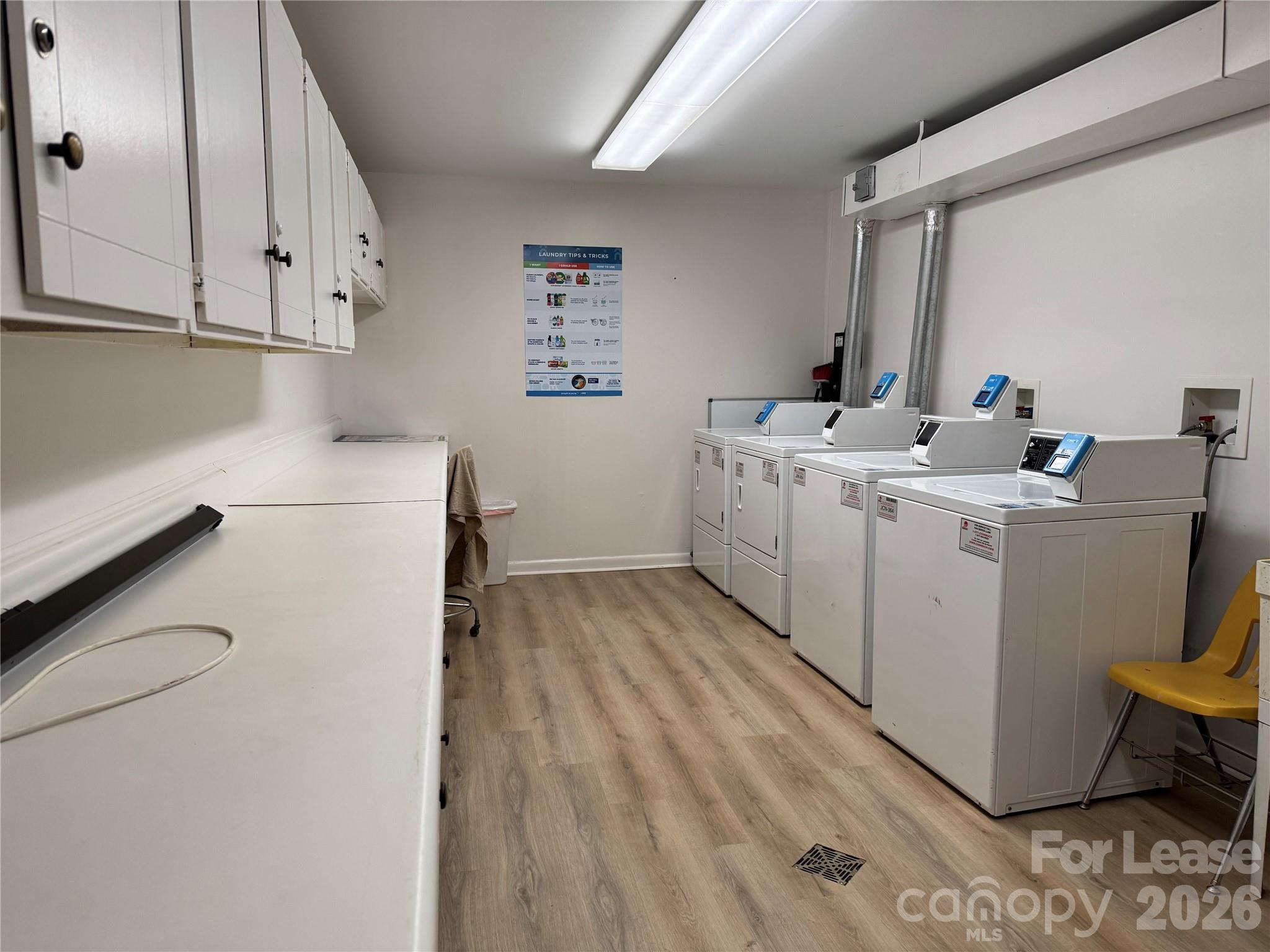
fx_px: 881
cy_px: 476
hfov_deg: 71.6
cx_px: 635
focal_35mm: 24
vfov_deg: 56.8
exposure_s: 1/120
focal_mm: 6.76
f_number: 1.78
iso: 160
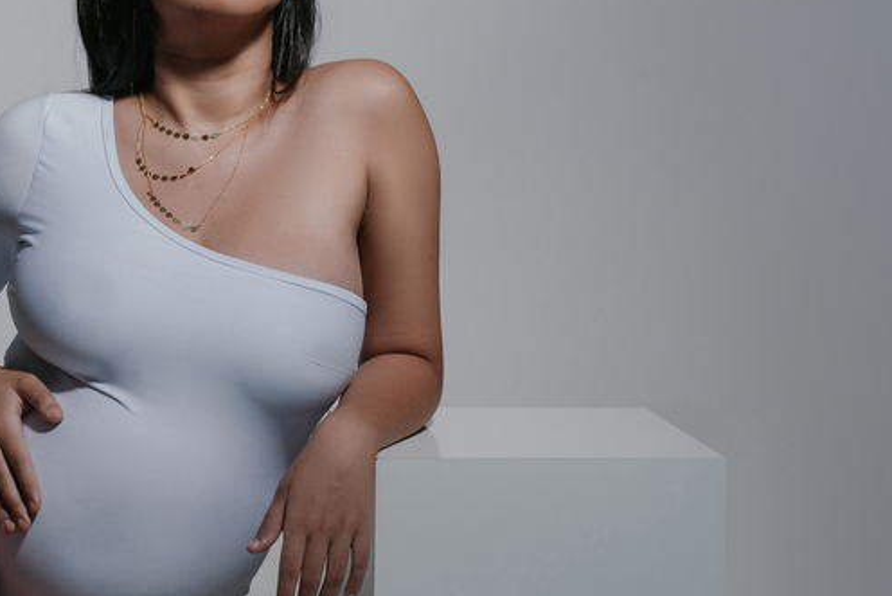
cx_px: 61
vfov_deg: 11.3
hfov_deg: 16.7
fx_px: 2999
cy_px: 208
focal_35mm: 121
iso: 400
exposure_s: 1/160
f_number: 16
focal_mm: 50
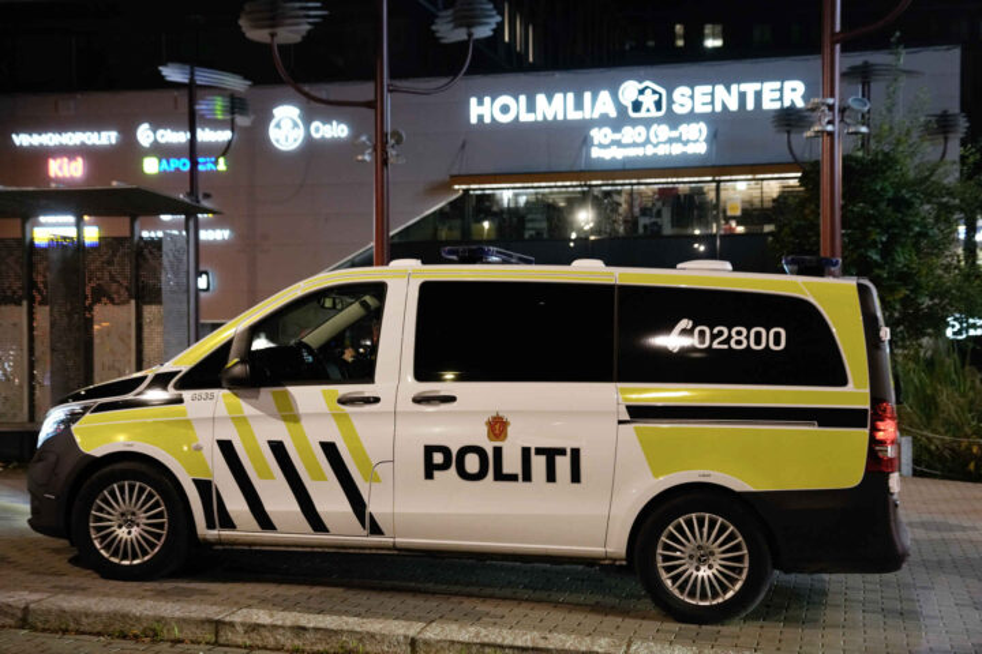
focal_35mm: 53
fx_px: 1446
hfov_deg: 37.5
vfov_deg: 25.5
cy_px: 327
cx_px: 491
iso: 2000
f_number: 2.8
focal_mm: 53
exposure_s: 1/40
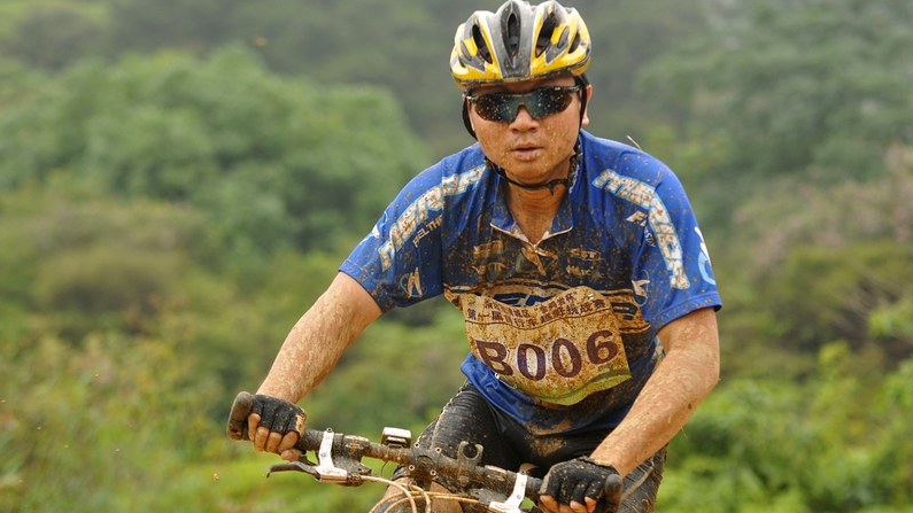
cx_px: 458
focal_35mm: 177
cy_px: 231
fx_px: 4285
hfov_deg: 12.2
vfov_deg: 6.9
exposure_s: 1/500
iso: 320
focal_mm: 112
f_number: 4
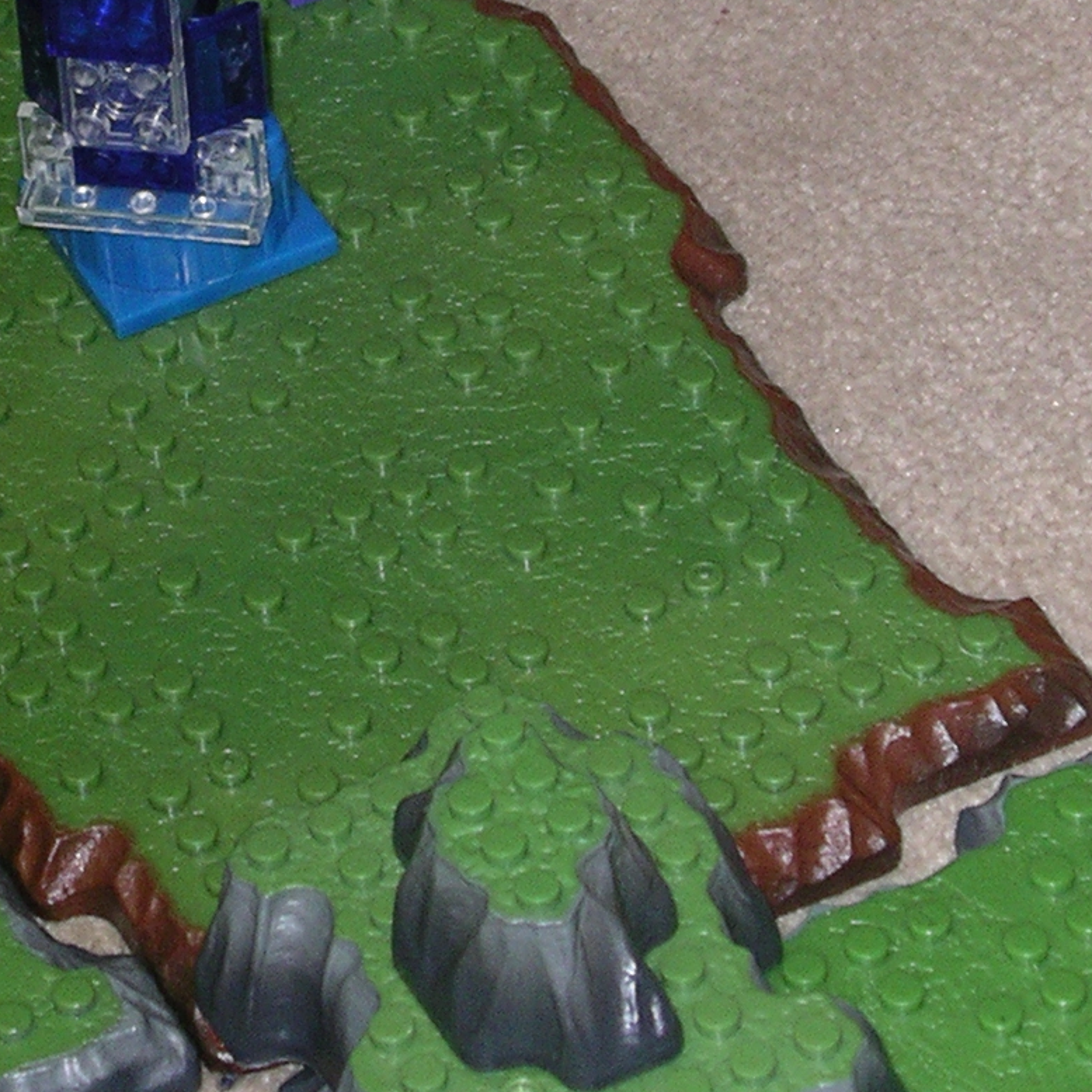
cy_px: -135
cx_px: -80
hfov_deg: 8.2
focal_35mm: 212
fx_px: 7566
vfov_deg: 8.2
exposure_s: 1/50
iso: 200
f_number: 3.5
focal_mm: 14.9
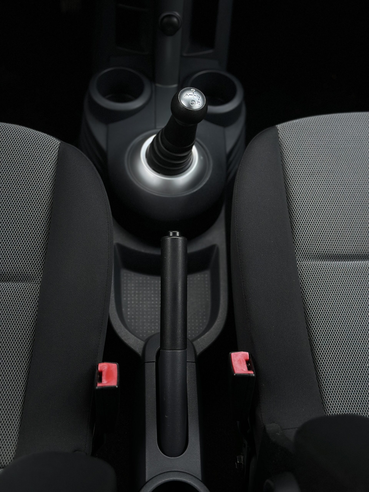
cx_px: 184
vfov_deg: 39.7
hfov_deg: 30.3
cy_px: 246
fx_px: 682
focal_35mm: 48
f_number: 1.78
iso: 160
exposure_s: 1/60
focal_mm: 6.86
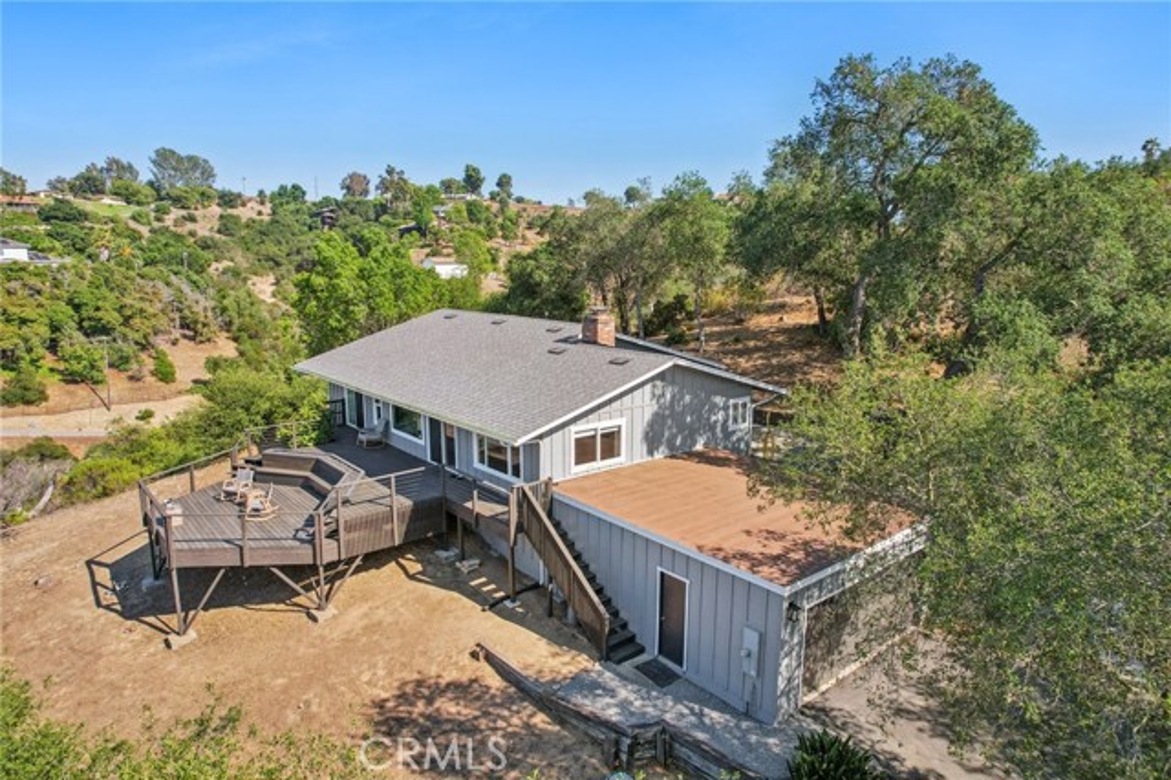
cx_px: 586
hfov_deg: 78.6
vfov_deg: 57.2
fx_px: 715
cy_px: 390
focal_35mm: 22
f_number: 2.8
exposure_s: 1/1250
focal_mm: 8.38
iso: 110
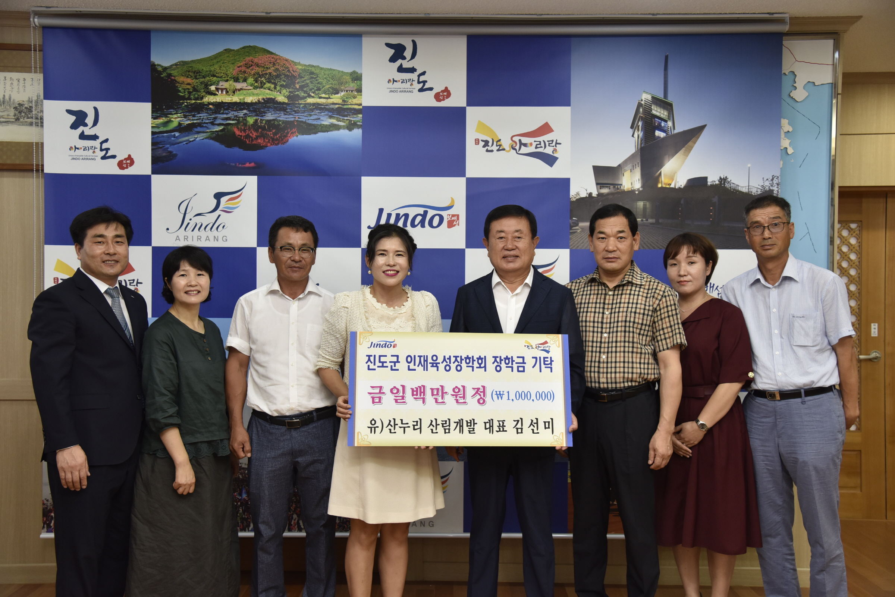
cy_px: 298
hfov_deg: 50.7
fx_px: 945
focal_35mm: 38
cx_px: 448
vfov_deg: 35.1
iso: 800
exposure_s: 1/125
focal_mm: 38
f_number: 4.5
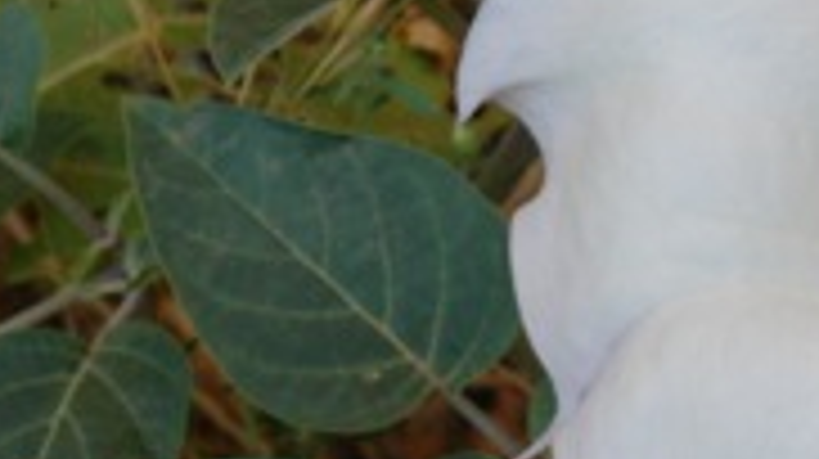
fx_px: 6553
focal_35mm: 302
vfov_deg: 4.0
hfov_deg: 7.1
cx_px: 778
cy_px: 184
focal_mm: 70
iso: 200
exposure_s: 1/60
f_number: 11
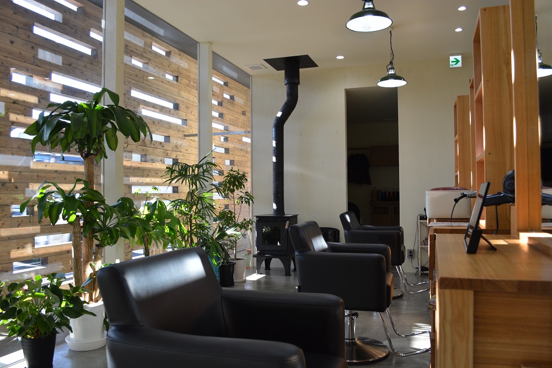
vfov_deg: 43.6
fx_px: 460
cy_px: 184
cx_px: 276
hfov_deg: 61.9
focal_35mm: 30
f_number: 5.6
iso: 400
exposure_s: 1/125
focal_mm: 20
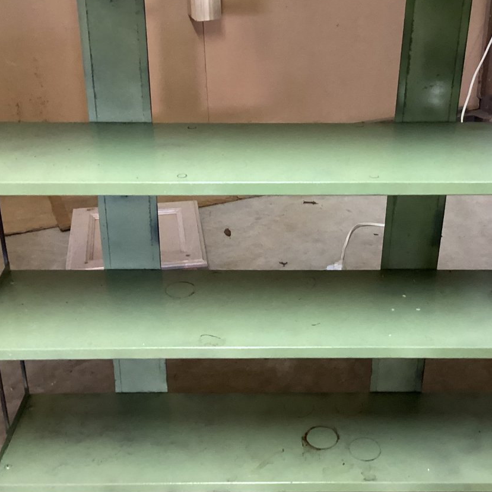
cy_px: 216
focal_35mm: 50
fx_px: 804
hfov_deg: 34.0
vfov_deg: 34.0
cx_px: 286
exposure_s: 1/25
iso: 320
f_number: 2.4
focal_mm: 3.3
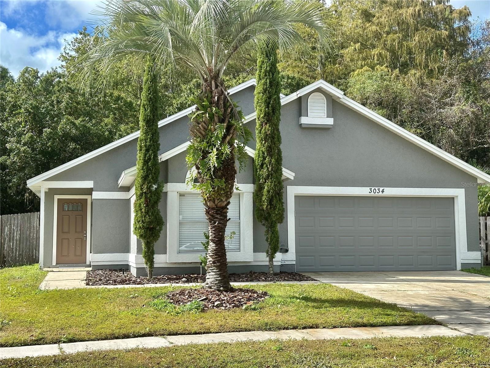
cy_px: 184
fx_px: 679
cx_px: 245
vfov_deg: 30.3
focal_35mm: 48
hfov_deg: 39.7
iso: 64
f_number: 1.78
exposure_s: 1/2469
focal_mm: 6.86
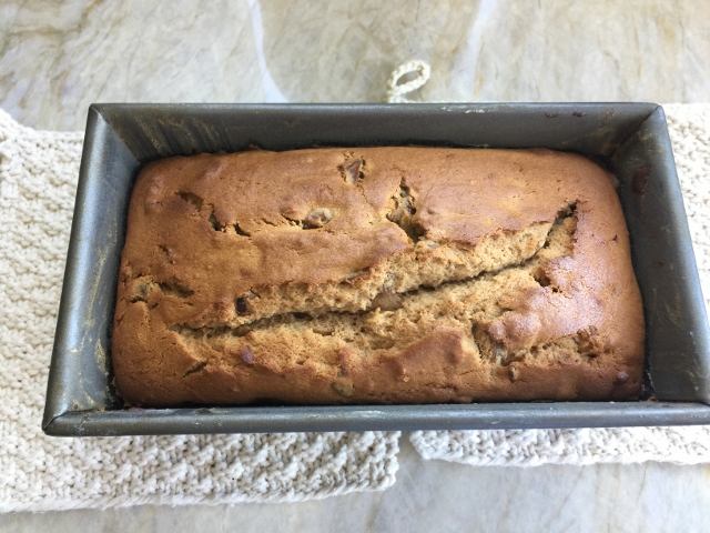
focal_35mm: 29
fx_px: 595
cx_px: 355
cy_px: 266
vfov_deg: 48.2
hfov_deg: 61.7
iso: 32
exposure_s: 1/15
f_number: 2.2
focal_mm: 4.15
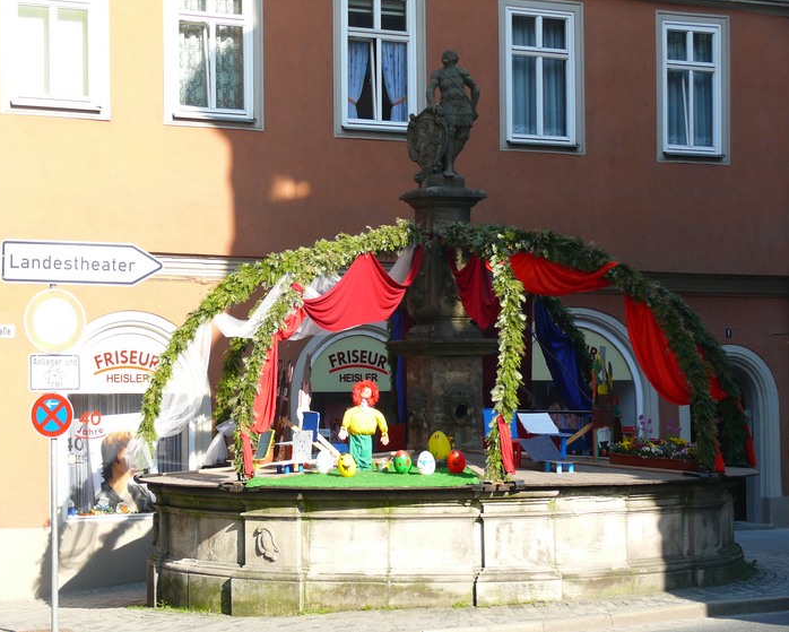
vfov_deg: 17.7
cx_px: 388
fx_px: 2032
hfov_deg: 22.0
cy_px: 315
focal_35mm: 87
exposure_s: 1/100
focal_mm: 17.5
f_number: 4
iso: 100
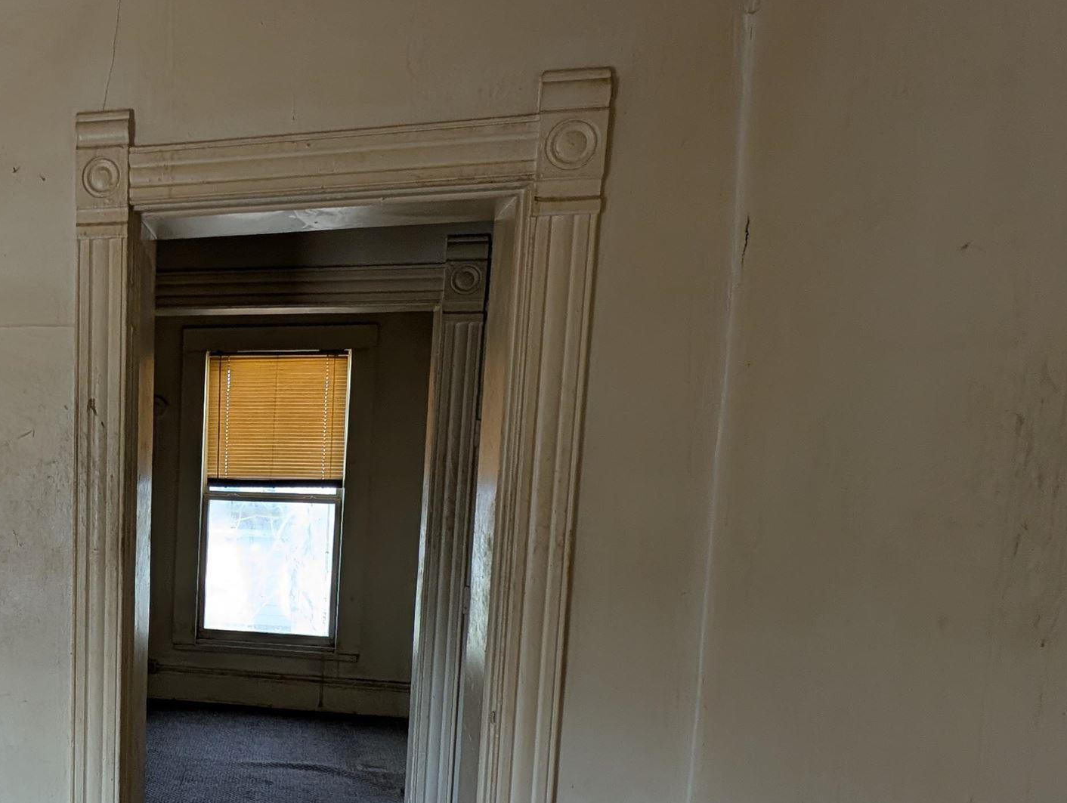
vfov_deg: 52.3
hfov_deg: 56.9
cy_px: 530
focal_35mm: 26
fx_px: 803
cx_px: 87
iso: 40
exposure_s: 1/101
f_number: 1.95
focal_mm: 2.23
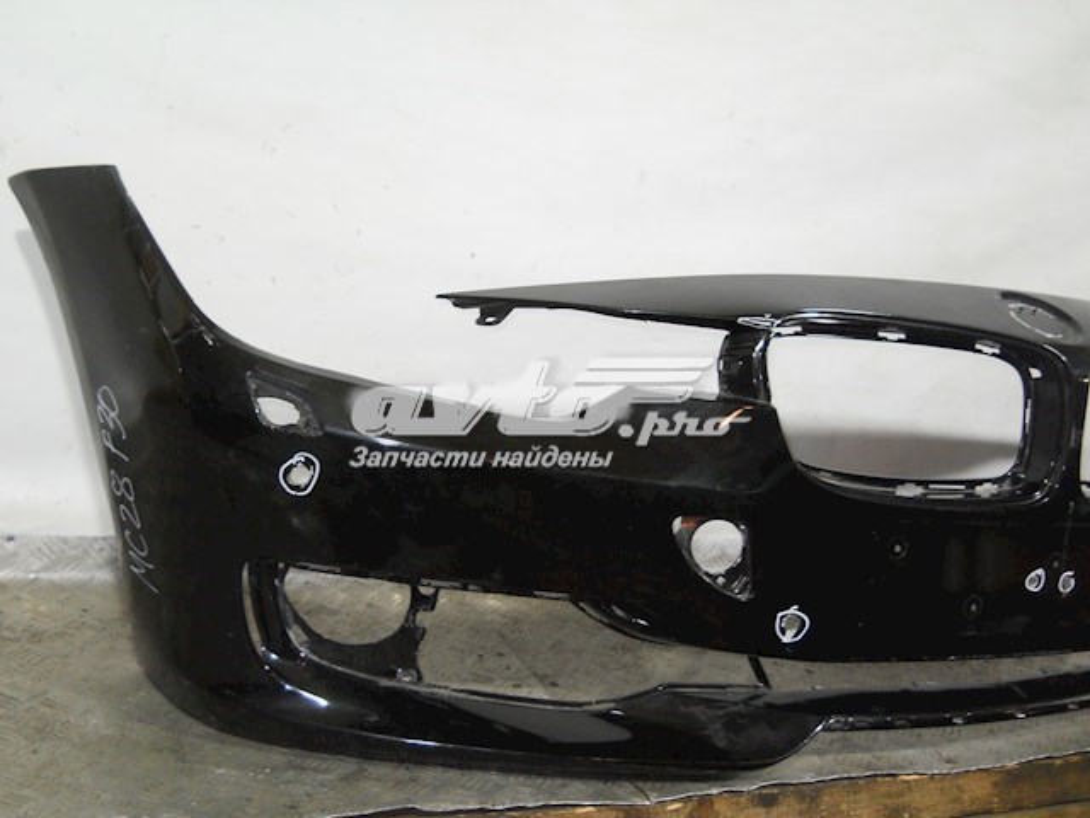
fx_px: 1291
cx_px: 545
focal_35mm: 41
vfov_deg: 35.1
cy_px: 409
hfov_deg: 45.8
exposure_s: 1/30
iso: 200
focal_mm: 6.72
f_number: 3.1
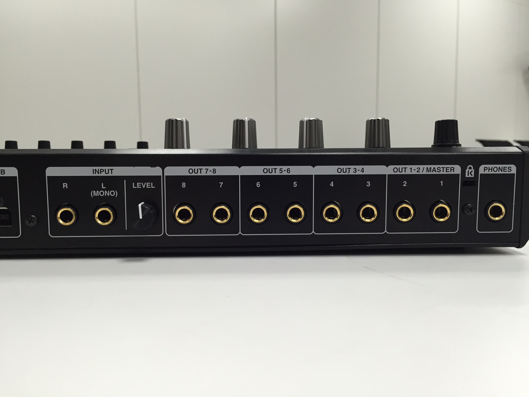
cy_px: 198
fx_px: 443
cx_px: 264
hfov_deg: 61.7
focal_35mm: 29
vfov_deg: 48.2
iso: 80
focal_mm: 4.15
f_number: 2.2
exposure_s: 1/30
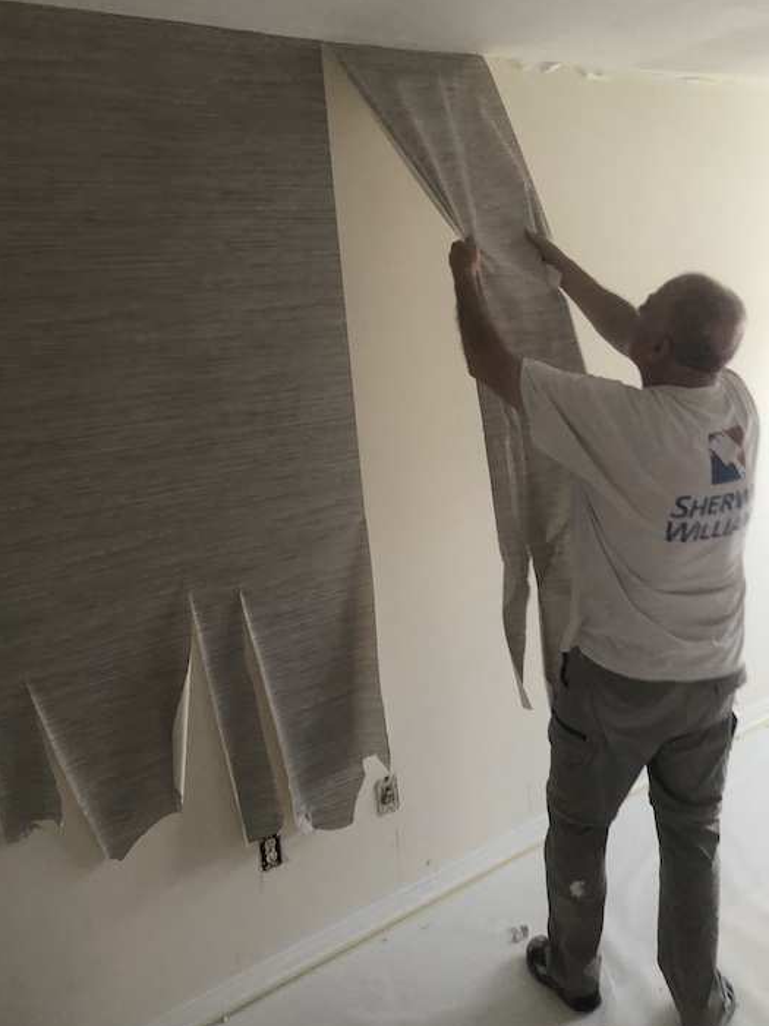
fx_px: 948
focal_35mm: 32
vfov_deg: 56.8
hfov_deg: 44.2
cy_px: 531
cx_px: 388
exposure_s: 1/15
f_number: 1.8
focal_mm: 3.99
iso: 64
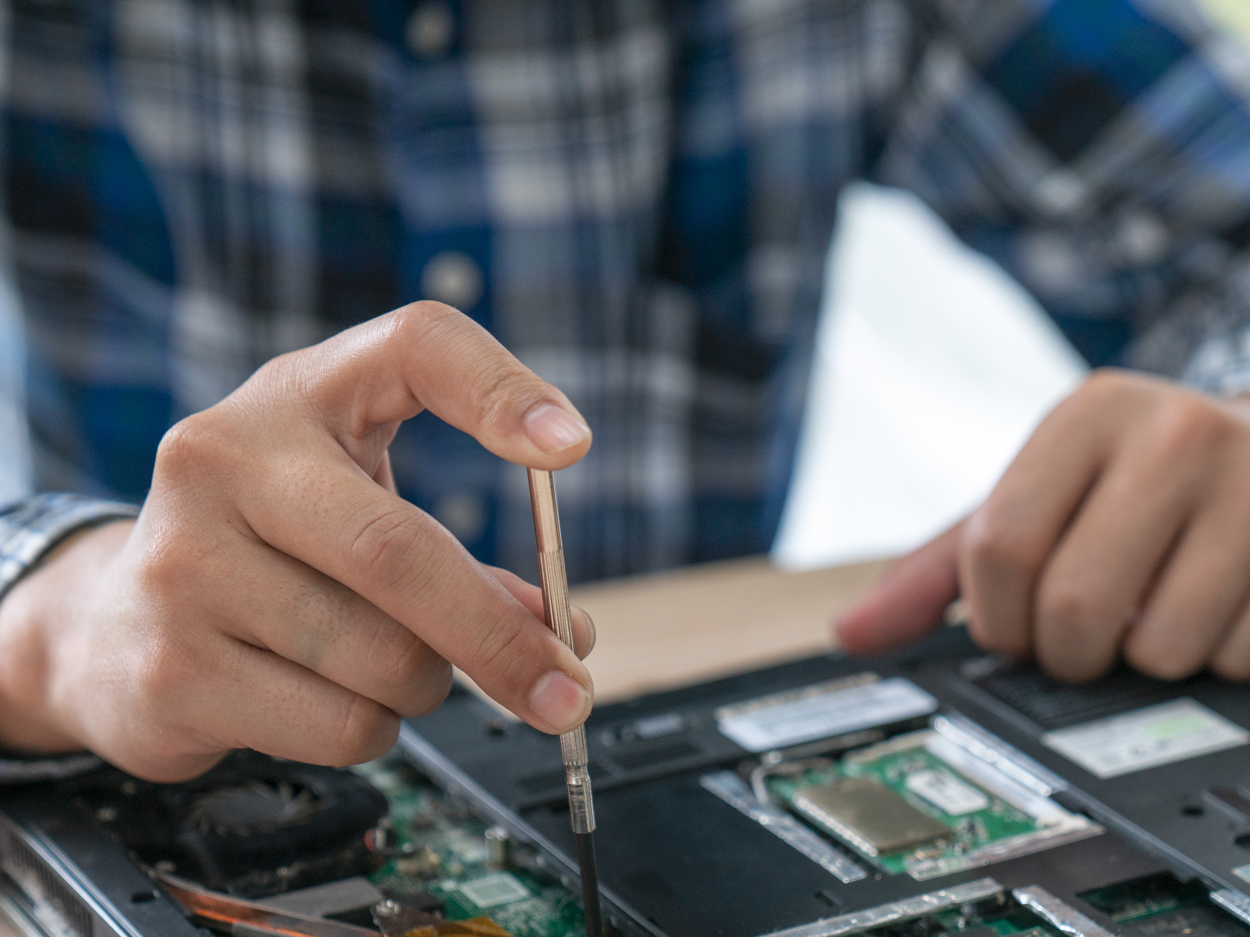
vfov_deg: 13.9
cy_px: 777
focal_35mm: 106
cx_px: 622
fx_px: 3828
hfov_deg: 18.5
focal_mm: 59
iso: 250
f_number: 2.8
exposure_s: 1/80
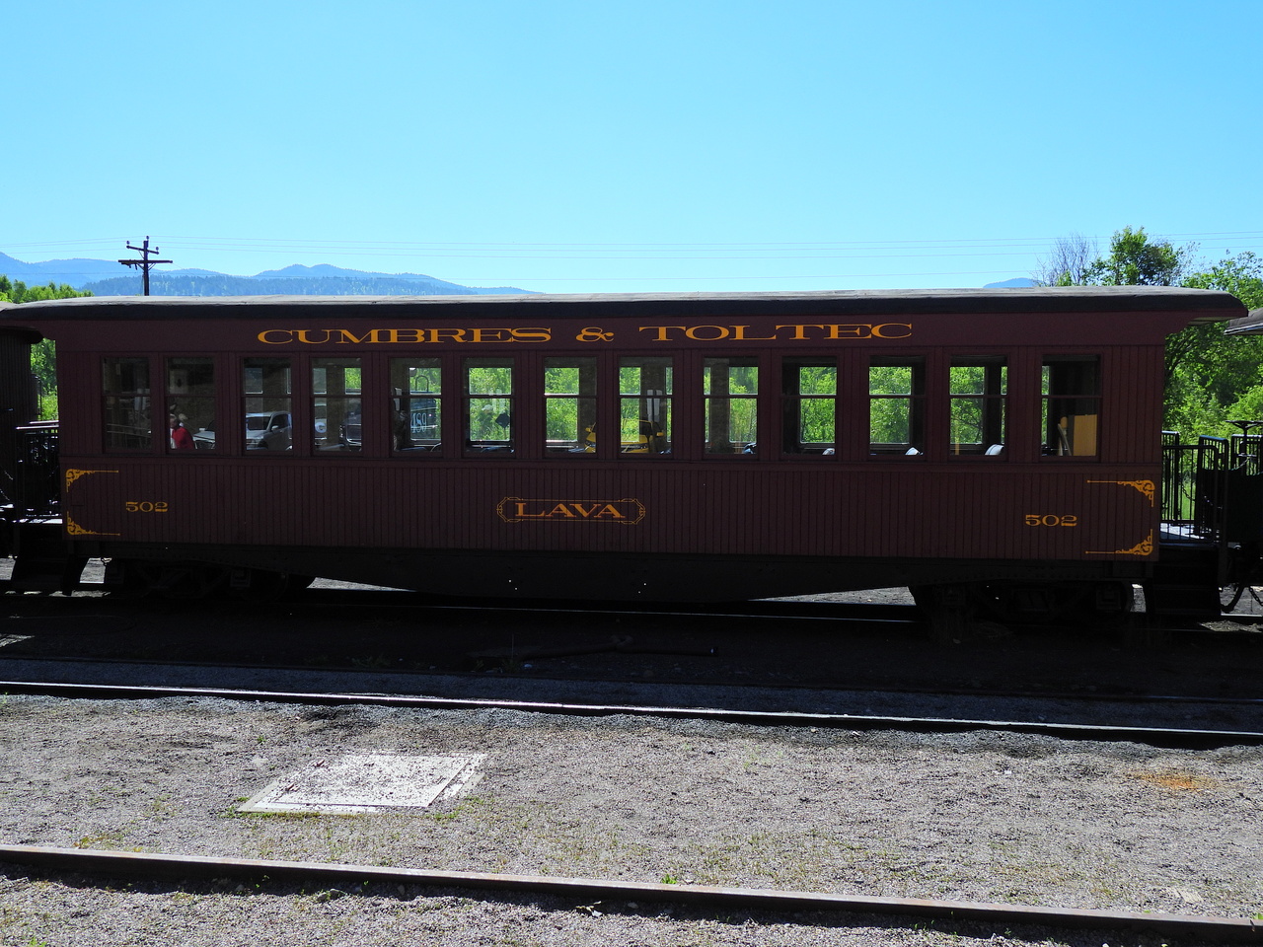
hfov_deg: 55.4
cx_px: 632
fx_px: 1204
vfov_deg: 42.9
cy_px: 474
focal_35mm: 33
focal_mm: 5.9
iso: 100
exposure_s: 1/1250
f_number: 3.2
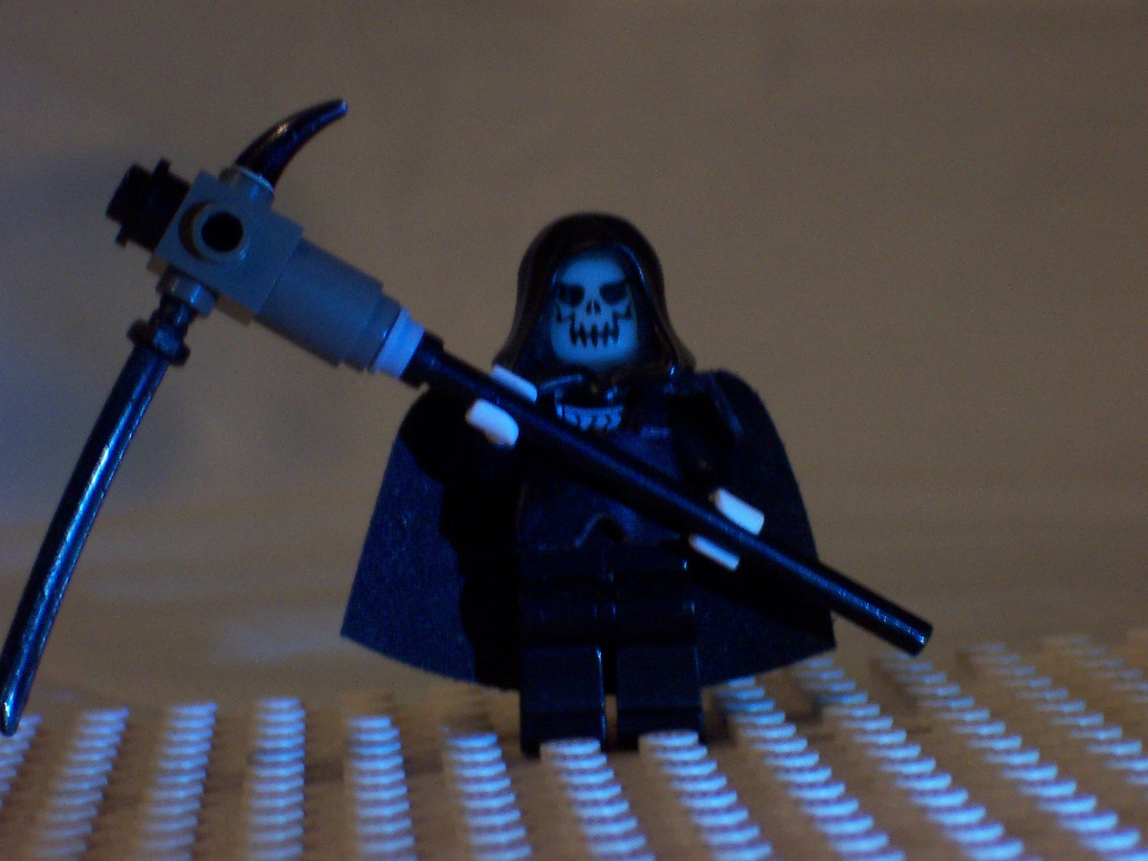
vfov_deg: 10.3
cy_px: 430
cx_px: 574
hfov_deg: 13.7
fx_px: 4776
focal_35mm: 144
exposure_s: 1/8
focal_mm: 22.4
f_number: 4.9
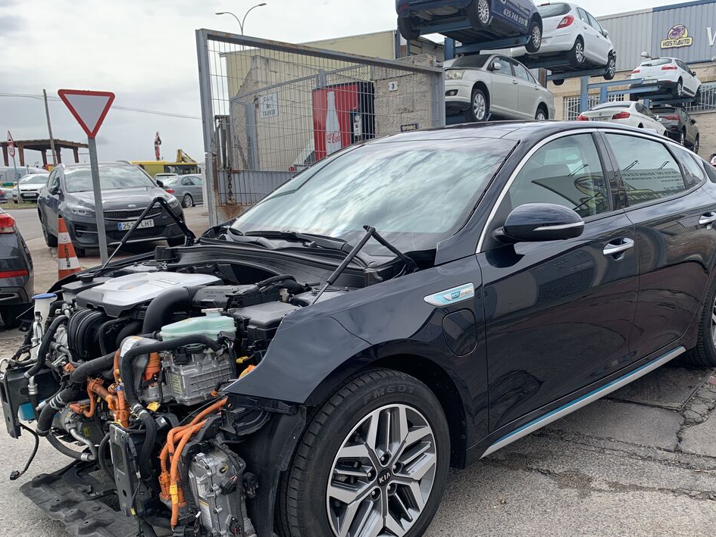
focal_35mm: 33
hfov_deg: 54.7
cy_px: 336
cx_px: 447
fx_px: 683
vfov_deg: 42.6
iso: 25
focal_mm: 4.25
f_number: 1.8
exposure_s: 1/1266
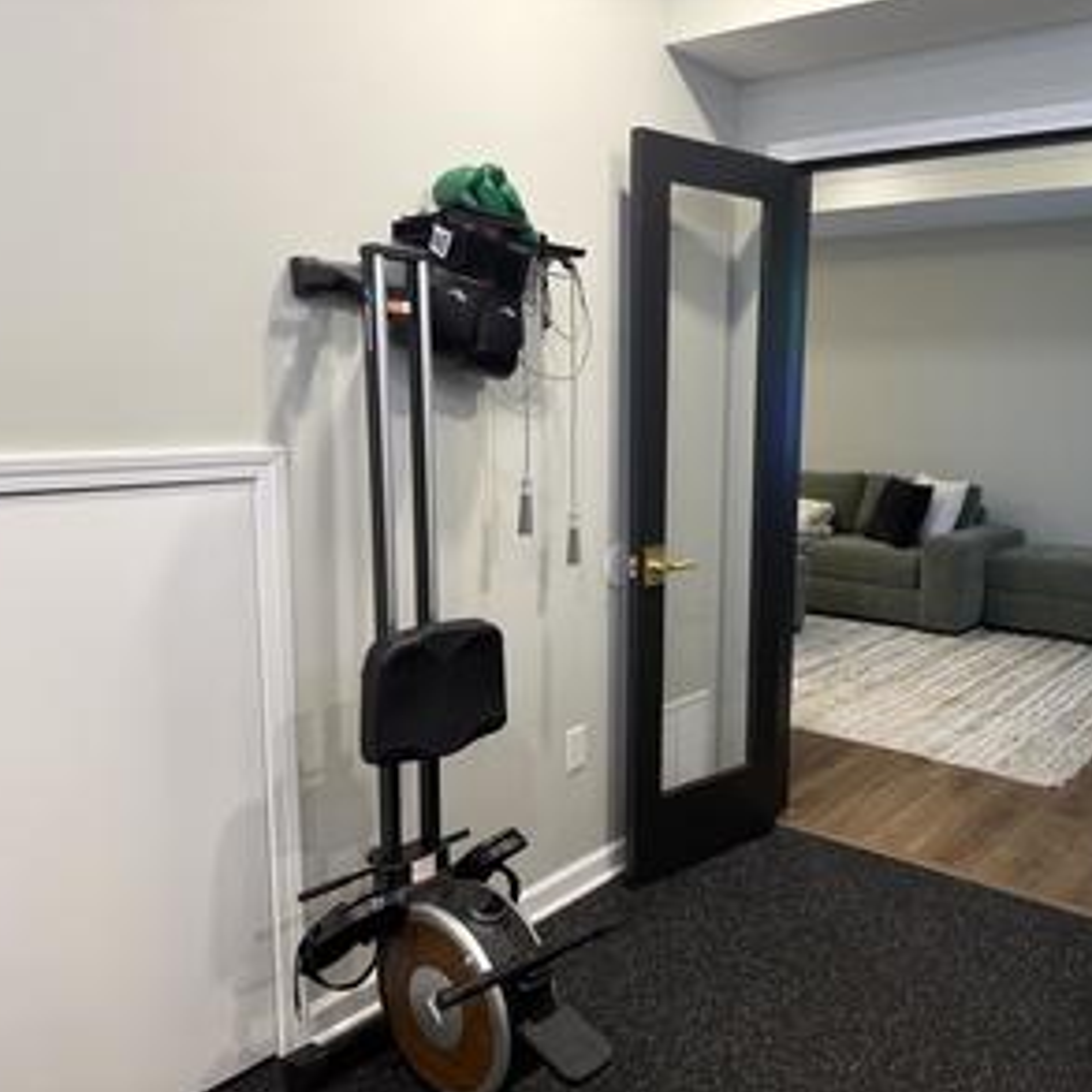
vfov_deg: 55.6
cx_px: 686
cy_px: 552
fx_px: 1035
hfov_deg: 55.0
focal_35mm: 29
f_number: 1.78
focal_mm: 6.76
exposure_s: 1/60
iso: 160
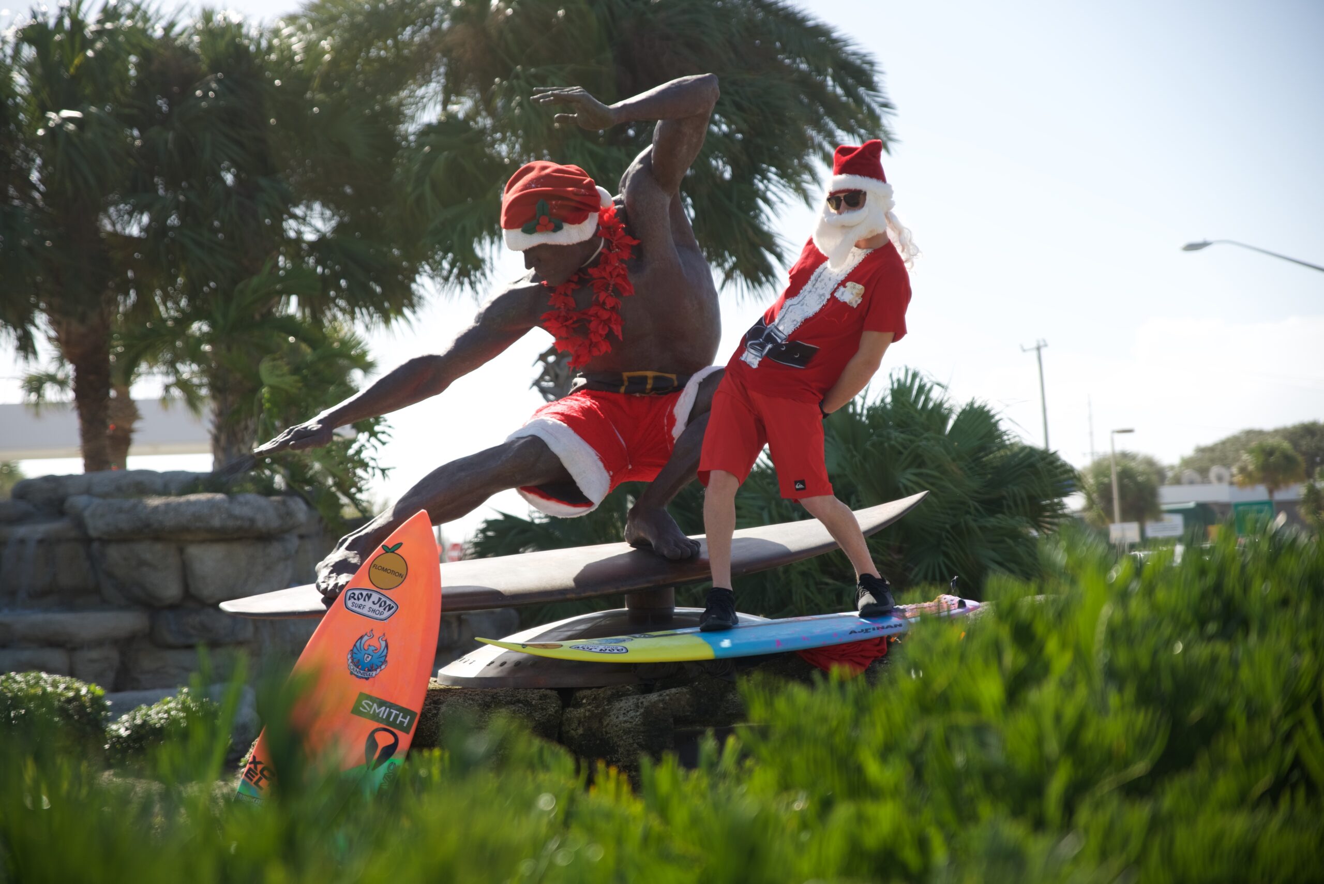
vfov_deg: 19.5
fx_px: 2575
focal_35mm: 70
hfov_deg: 28.8
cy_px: 442
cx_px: 662
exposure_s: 1/1000
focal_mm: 70
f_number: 2.8
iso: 100
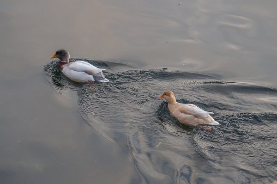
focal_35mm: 135
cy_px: 92
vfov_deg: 10.1
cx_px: 138
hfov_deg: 15.2
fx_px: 1037
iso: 640
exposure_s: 1/160
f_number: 6.3
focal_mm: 90
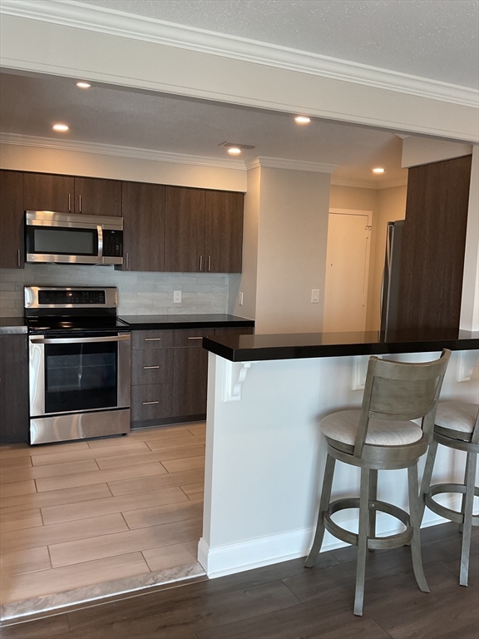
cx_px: 240
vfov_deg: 61.7
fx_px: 535
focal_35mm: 29
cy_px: 320
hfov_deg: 48.2
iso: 64
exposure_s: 1/120
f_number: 1.8
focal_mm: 3
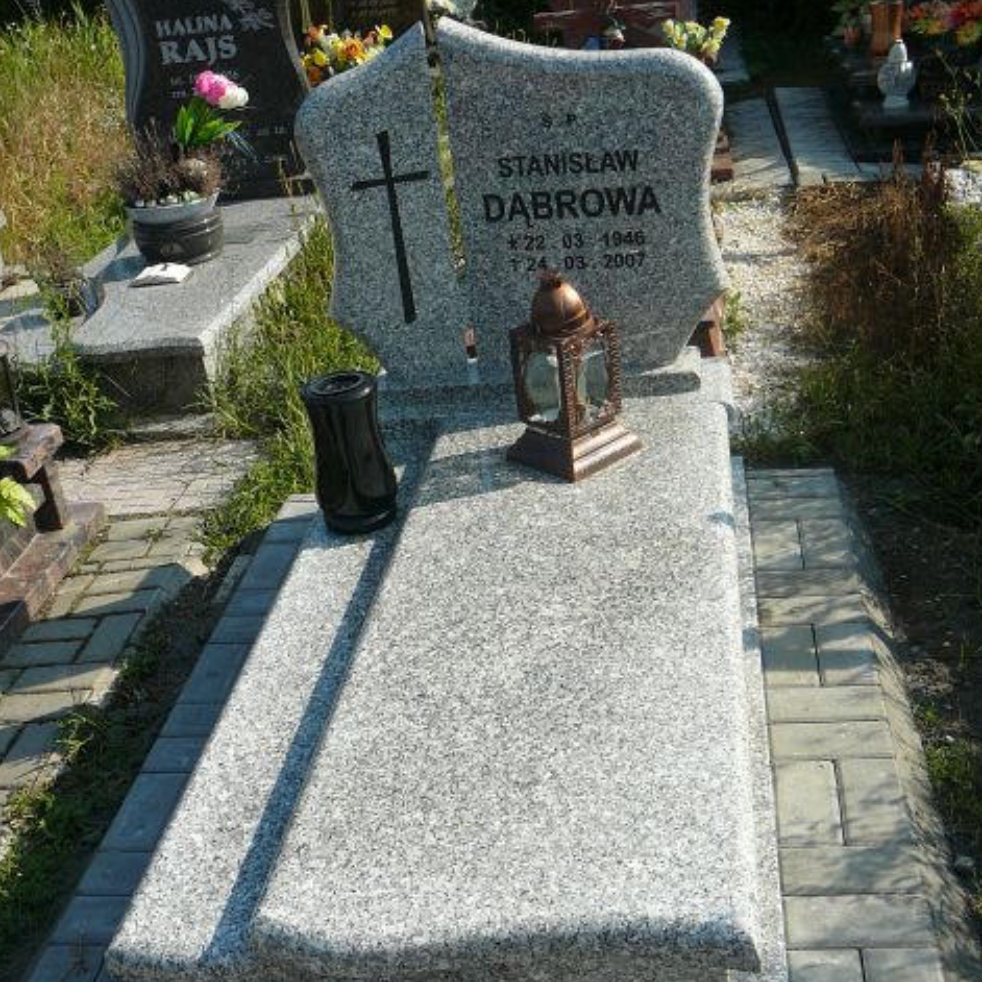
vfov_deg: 40.0
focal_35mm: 42
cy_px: 553
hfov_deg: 40.0
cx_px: 492
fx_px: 1348
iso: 80
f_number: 2.8
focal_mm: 5.2
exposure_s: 1/1000
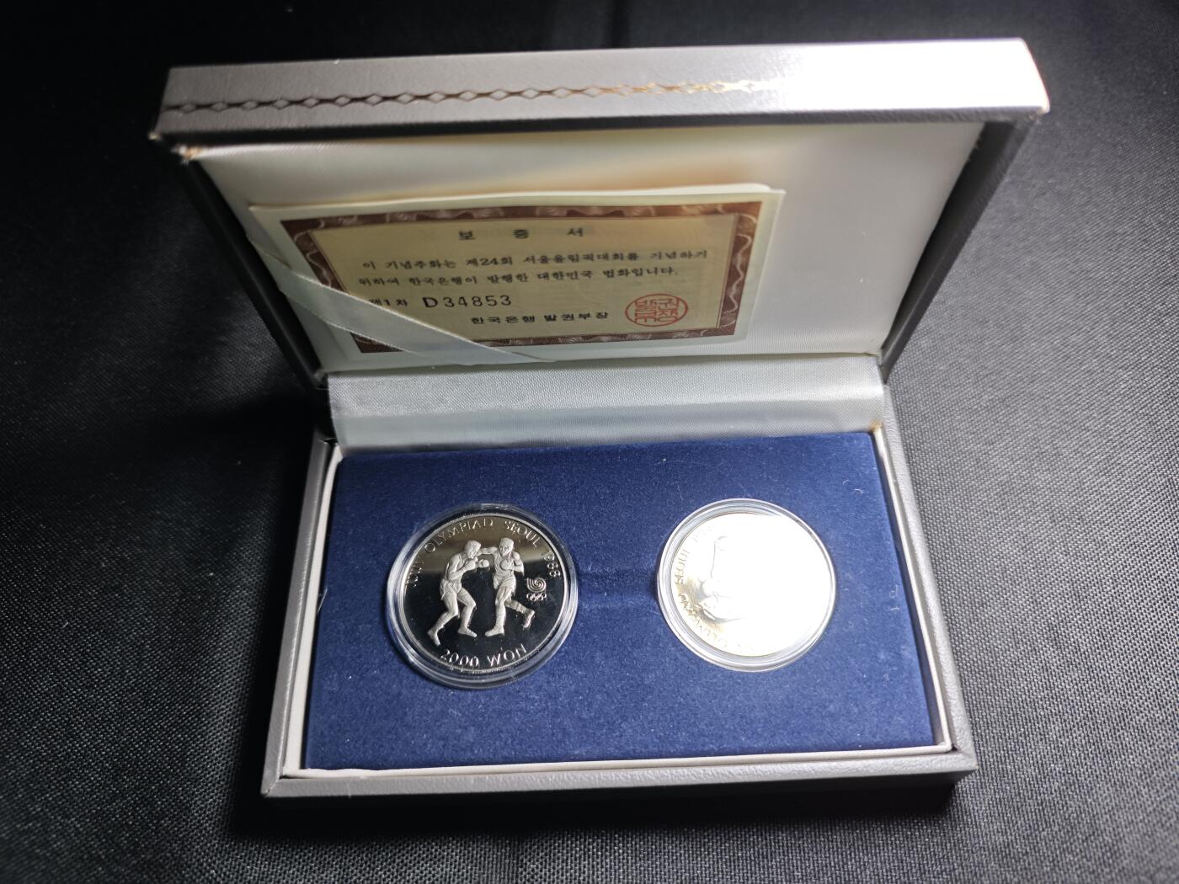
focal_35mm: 24
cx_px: 590
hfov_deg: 71.6
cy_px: 442
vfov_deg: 56.8
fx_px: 817
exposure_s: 1/50
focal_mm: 5.84
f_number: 1.6
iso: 80
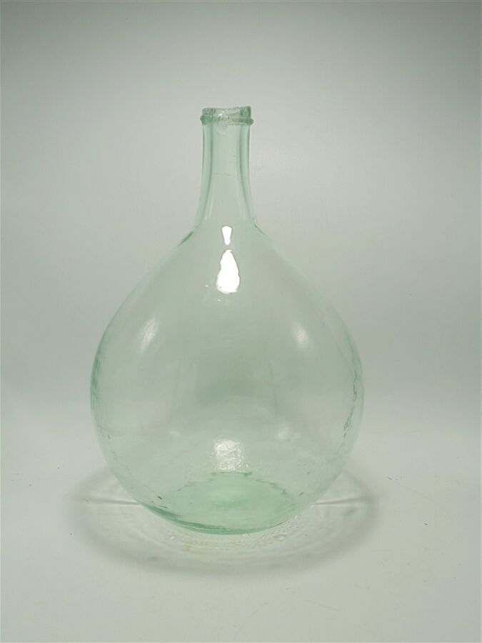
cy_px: 322
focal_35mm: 34
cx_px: 241
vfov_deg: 54.0
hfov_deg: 41.8
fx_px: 631
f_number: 4
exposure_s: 1/100
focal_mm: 6.1
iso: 100
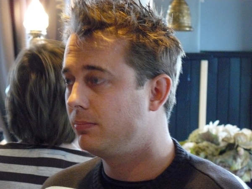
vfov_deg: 10.3
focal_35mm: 144
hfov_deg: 13.7
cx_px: 126
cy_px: 94
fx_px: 1048
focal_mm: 24.1
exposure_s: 1/15
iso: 800
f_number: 3.3
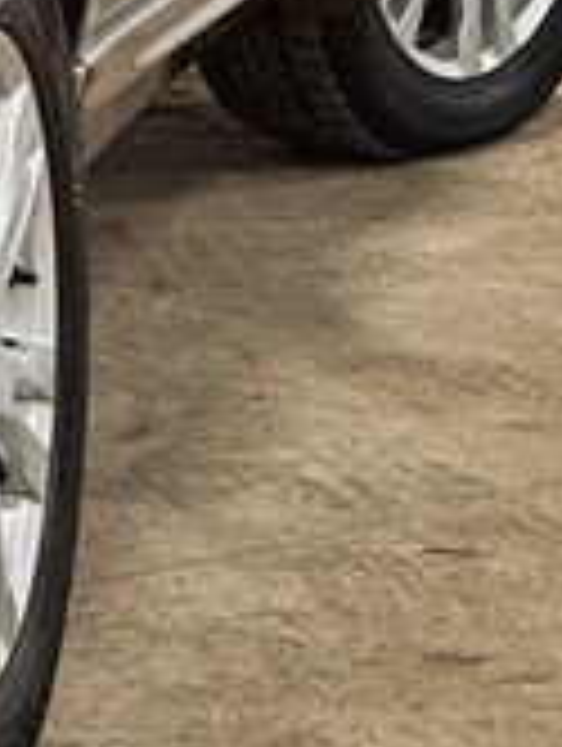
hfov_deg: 5.2
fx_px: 6002
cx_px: -602
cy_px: -68
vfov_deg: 7.1
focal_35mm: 278
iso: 640
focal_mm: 9
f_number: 2.8
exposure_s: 1/35
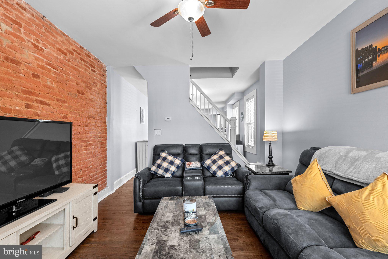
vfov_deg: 73.8
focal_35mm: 16
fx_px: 172
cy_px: 130
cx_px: 194
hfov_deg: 96.7
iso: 200
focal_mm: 16
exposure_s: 1/6
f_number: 8
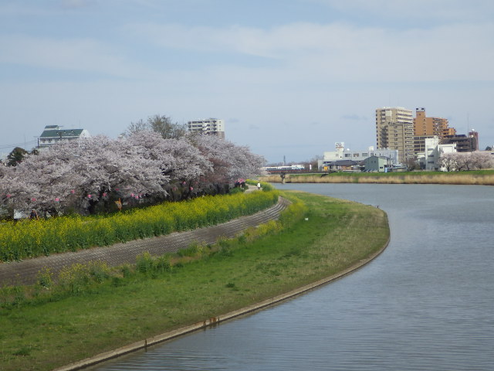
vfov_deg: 17.0
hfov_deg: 22.5
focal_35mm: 87
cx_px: 247
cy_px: 186
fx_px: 1242
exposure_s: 1/500
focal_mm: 15.4
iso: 125
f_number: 6
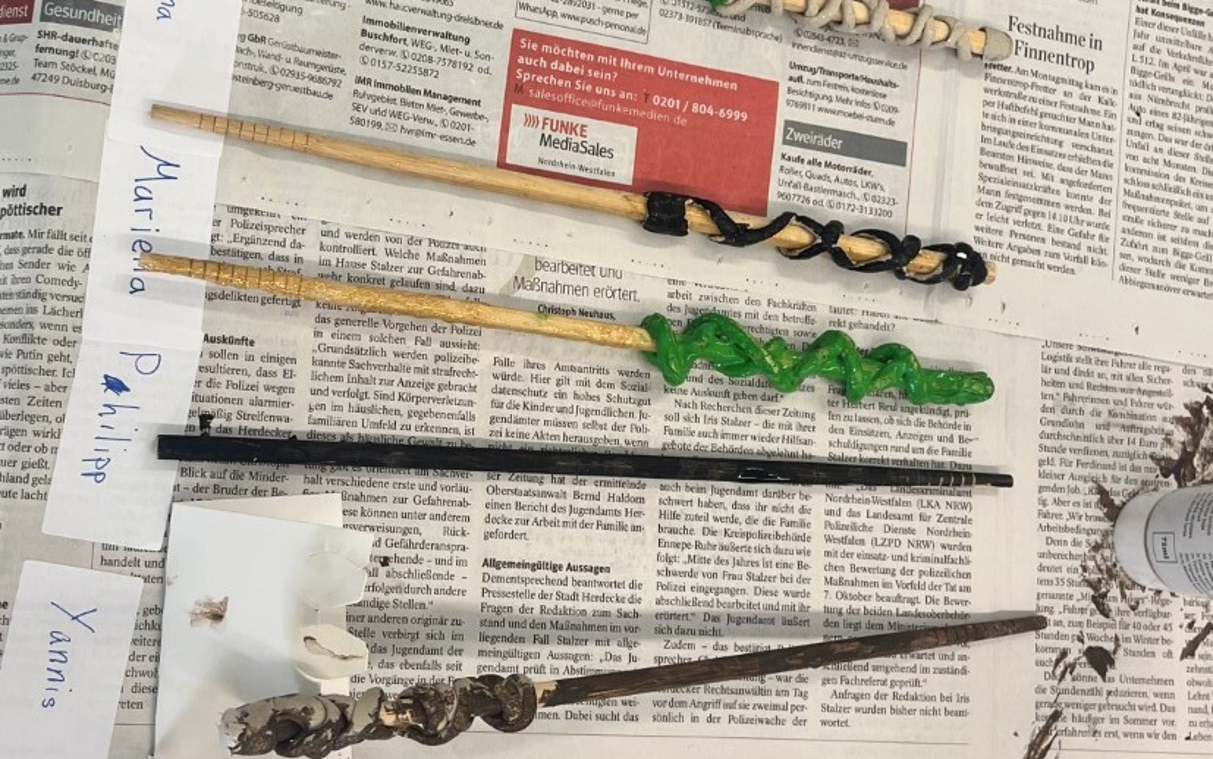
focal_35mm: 48
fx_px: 1587
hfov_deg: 41.6
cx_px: 475
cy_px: 339
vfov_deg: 26.9
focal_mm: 5.1
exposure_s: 1/100
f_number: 1.6
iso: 80
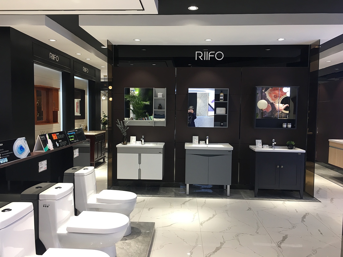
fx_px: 287
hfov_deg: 61.7
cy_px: 128
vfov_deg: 48.2
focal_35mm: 29
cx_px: 172
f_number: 2.2
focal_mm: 4.15
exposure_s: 1/33
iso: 25
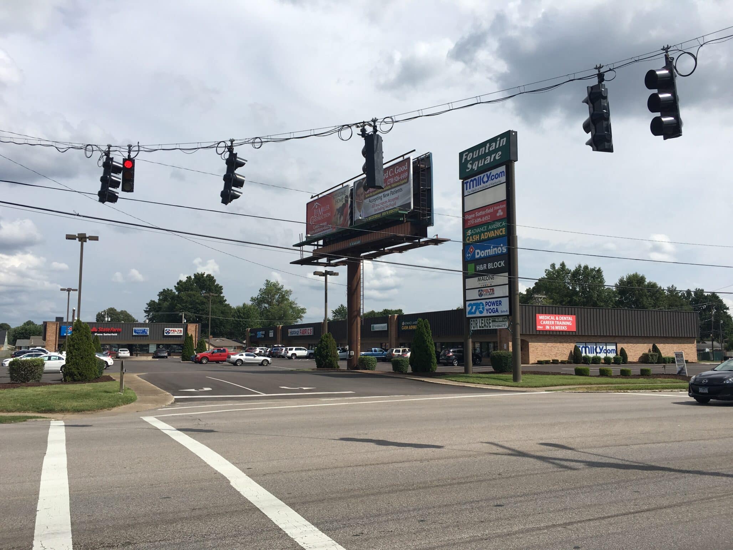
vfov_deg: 48.2
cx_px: 366
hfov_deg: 61.7
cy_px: 275
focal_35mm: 29
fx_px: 614
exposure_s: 1/2331
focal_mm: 4.15
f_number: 2.2
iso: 25
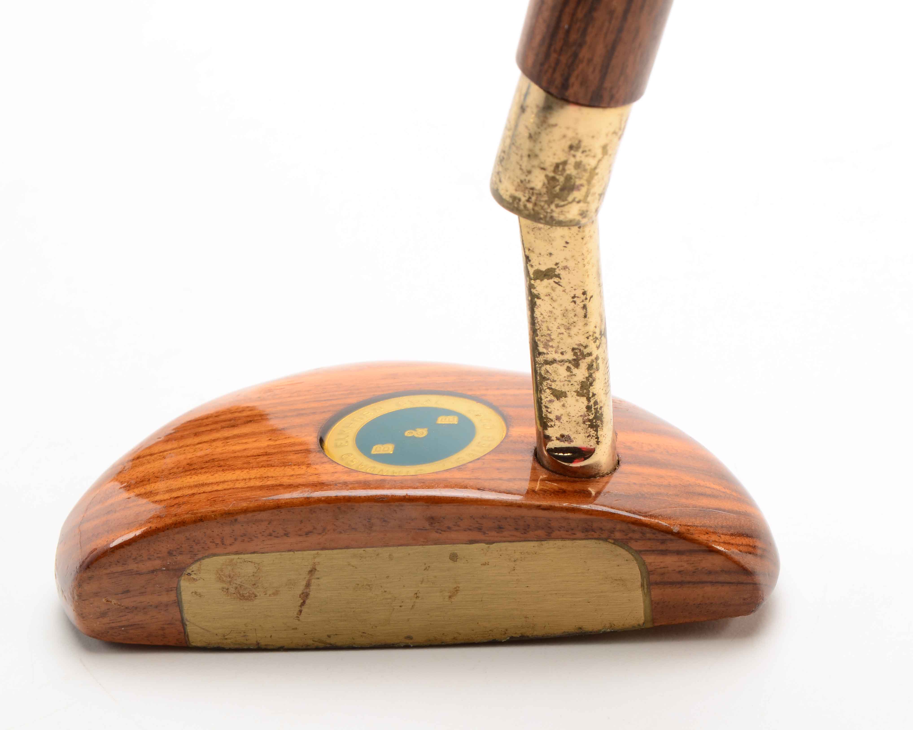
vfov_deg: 16.4
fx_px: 2528
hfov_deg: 20.5
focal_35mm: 94
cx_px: 495
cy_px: 365
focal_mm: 55
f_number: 18
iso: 100
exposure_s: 1/160
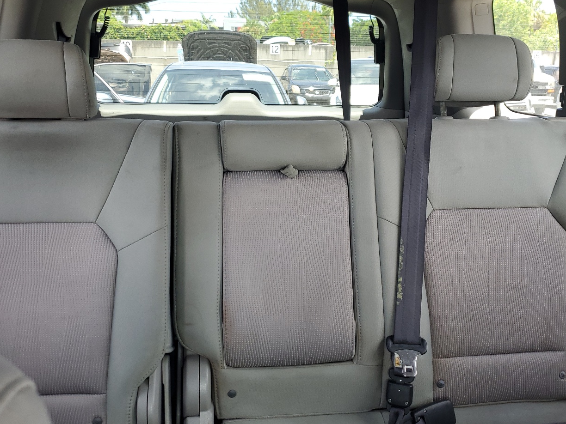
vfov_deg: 41.8
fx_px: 556
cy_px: 212
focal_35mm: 34
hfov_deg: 54.0
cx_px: 285
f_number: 1.5
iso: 50
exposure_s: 1/100
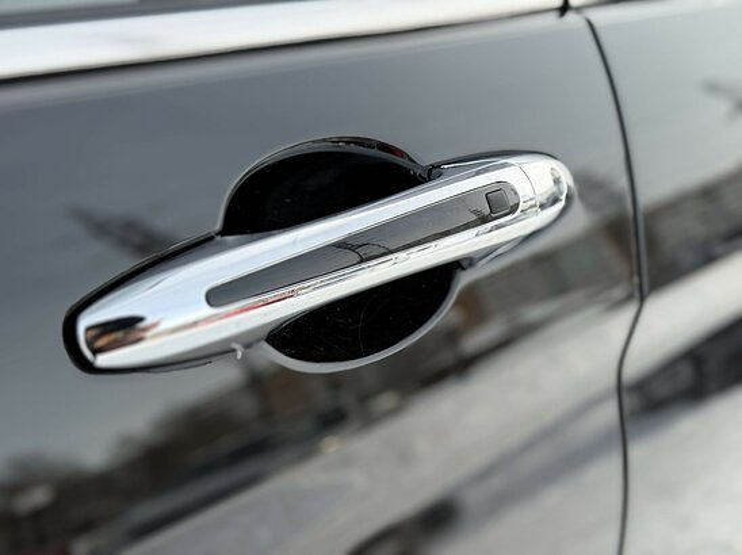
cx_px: 371
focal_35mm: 48
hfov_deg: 39.7
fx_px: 1028
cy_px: 278
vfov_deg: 30.2
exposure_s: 1/769
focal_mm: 6.76
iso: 64
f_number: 1.78
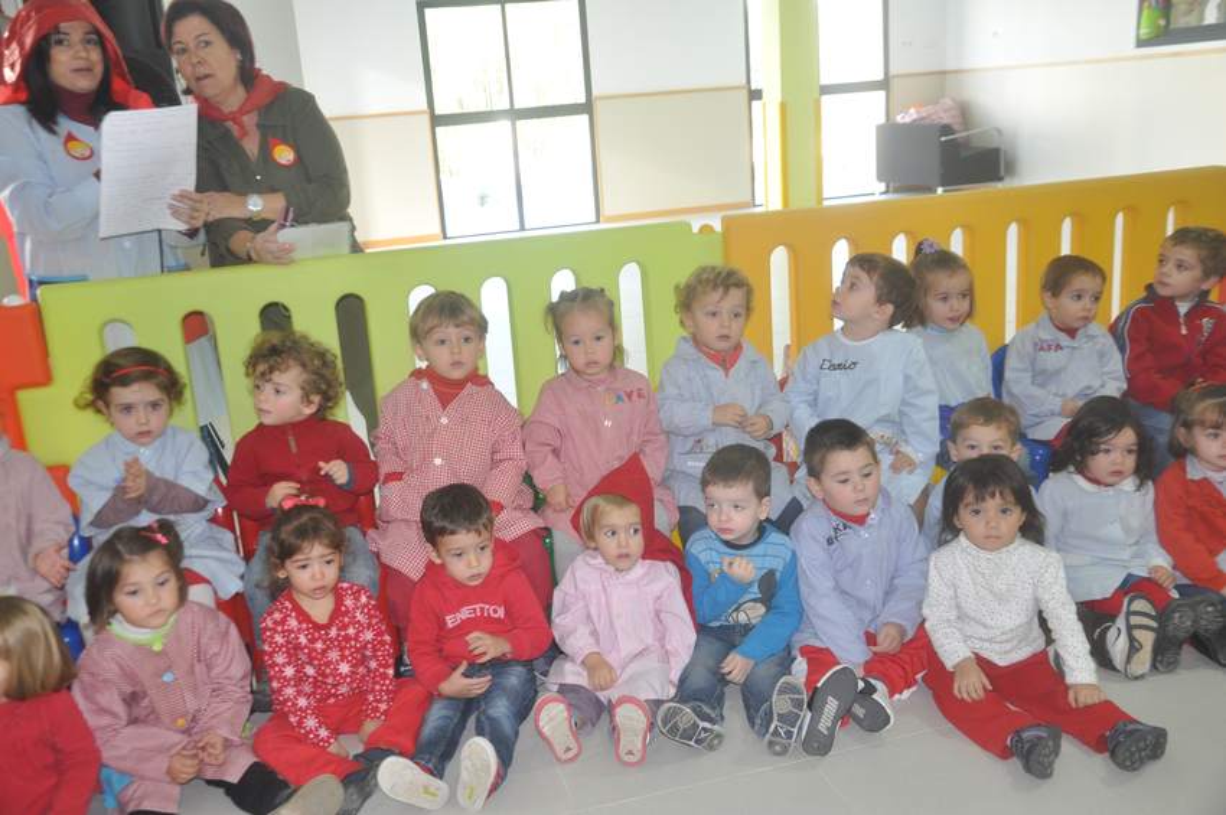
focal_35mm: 33
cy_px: 408
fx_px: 1123
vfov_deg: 39.9
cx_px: 613
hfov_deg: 57.3
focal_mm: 22
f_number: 3.8
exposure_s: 1/80
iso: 800
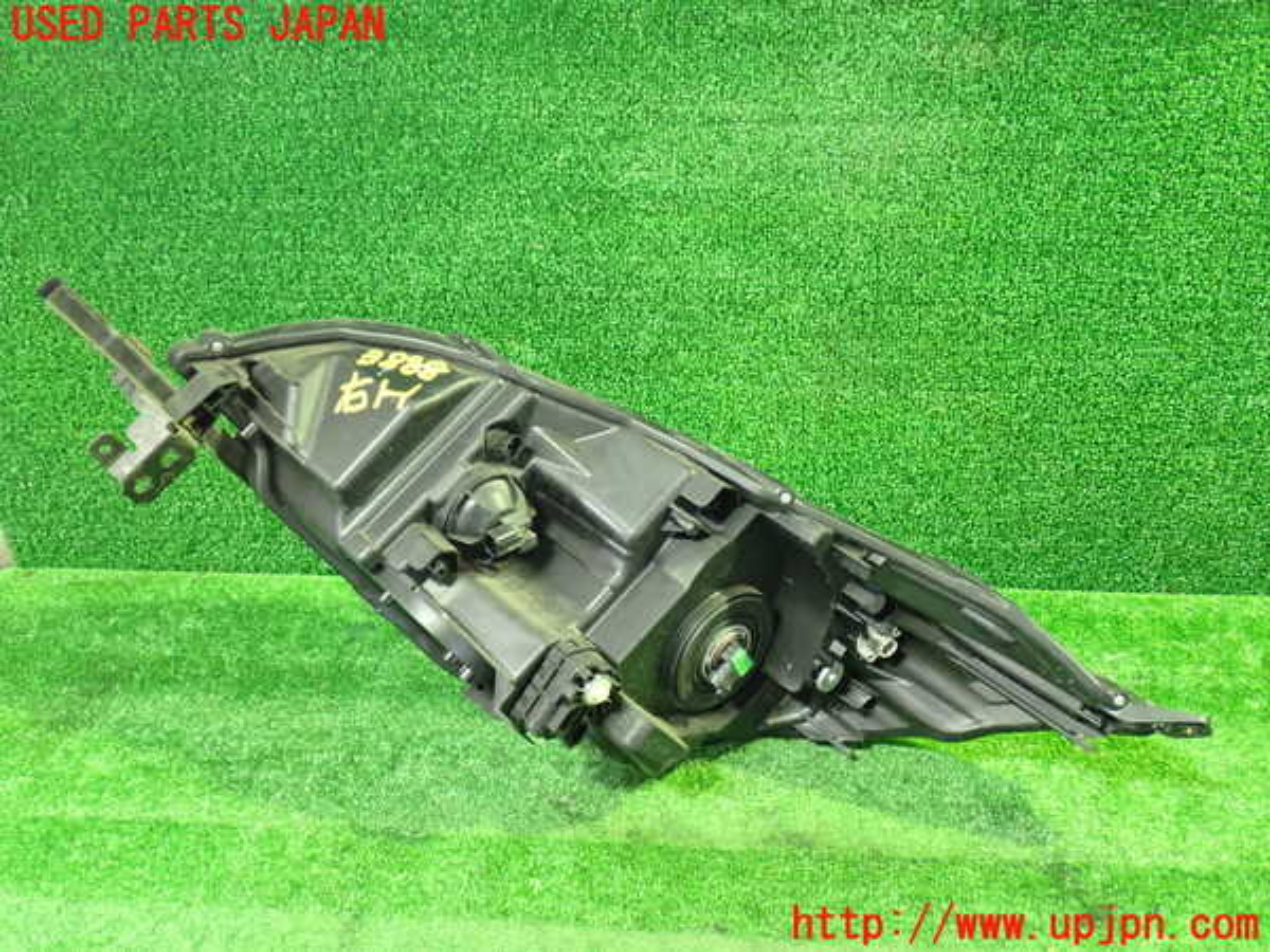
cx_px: 635
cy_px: 476
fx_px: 1321
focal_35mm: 36
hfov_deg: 51.4
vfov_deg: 39.7
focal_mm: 6.37
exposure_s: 1/15
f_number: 2.5
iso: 800
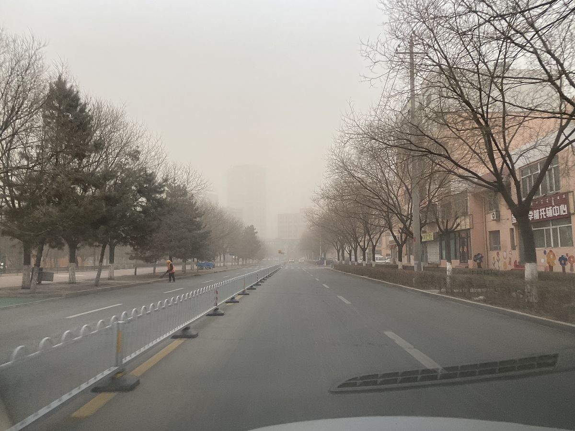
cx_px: 288
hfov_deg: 67.3
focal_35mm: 26
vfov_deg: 53.1
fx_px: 432
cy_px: 216
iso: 100
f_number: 1.8
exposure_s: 1/121
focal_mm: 4.25
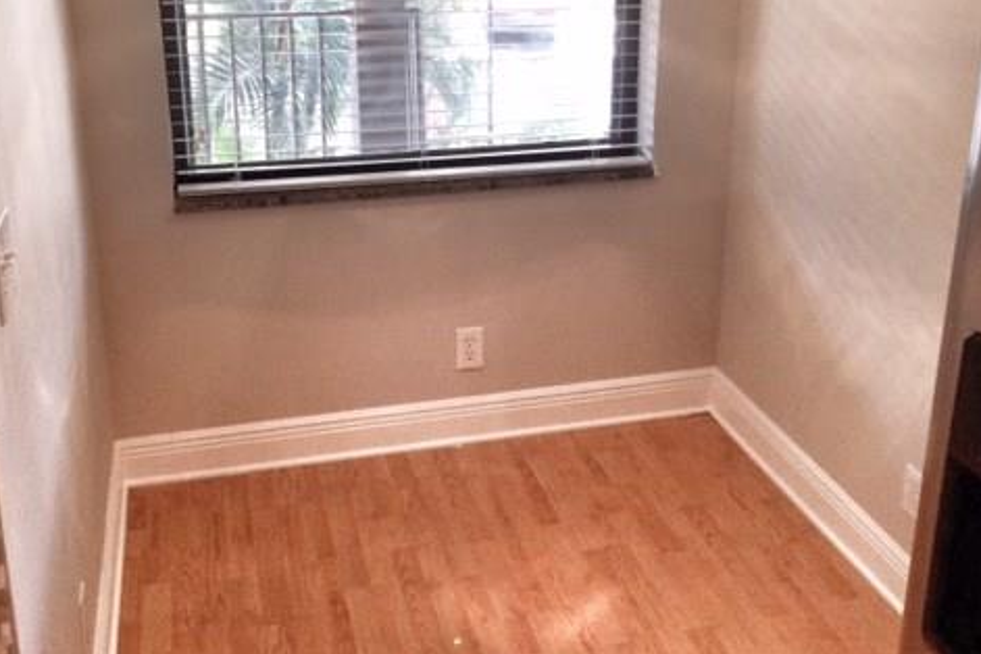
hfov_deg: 47.4
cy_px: 194
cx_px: 487
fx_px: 1117
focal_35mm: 41
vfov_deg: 32.2
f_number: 2.2
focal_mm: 4.15
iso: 50
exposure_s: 1/30
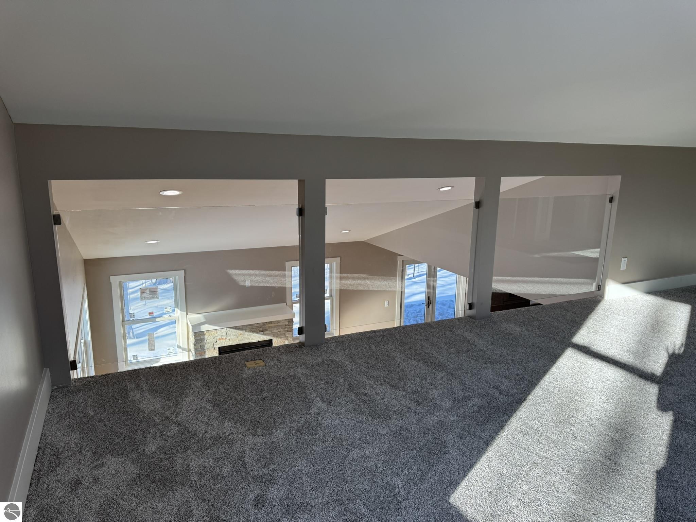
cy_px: 261
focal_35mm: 24
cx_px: 348
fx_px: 483
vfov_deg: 56.8
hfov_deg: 71.6
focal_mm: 6.76
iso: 80
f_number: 1.78
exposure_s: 1/407
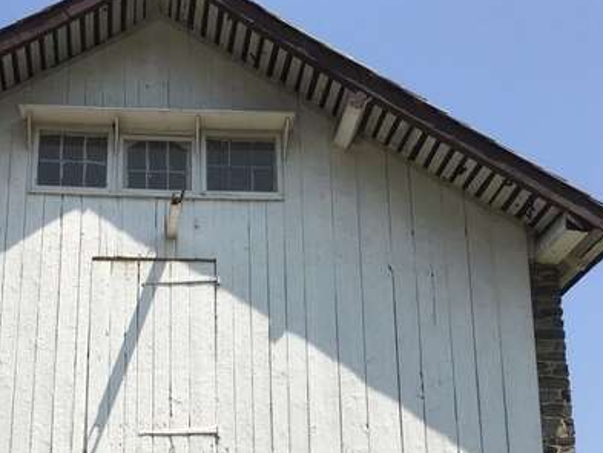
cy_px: 405
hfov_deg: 32.4
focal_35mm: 59
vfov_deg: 24.2
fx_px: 1028
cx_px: 195
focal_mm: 4.15
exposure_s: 1/2262
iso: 25
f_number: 2.2
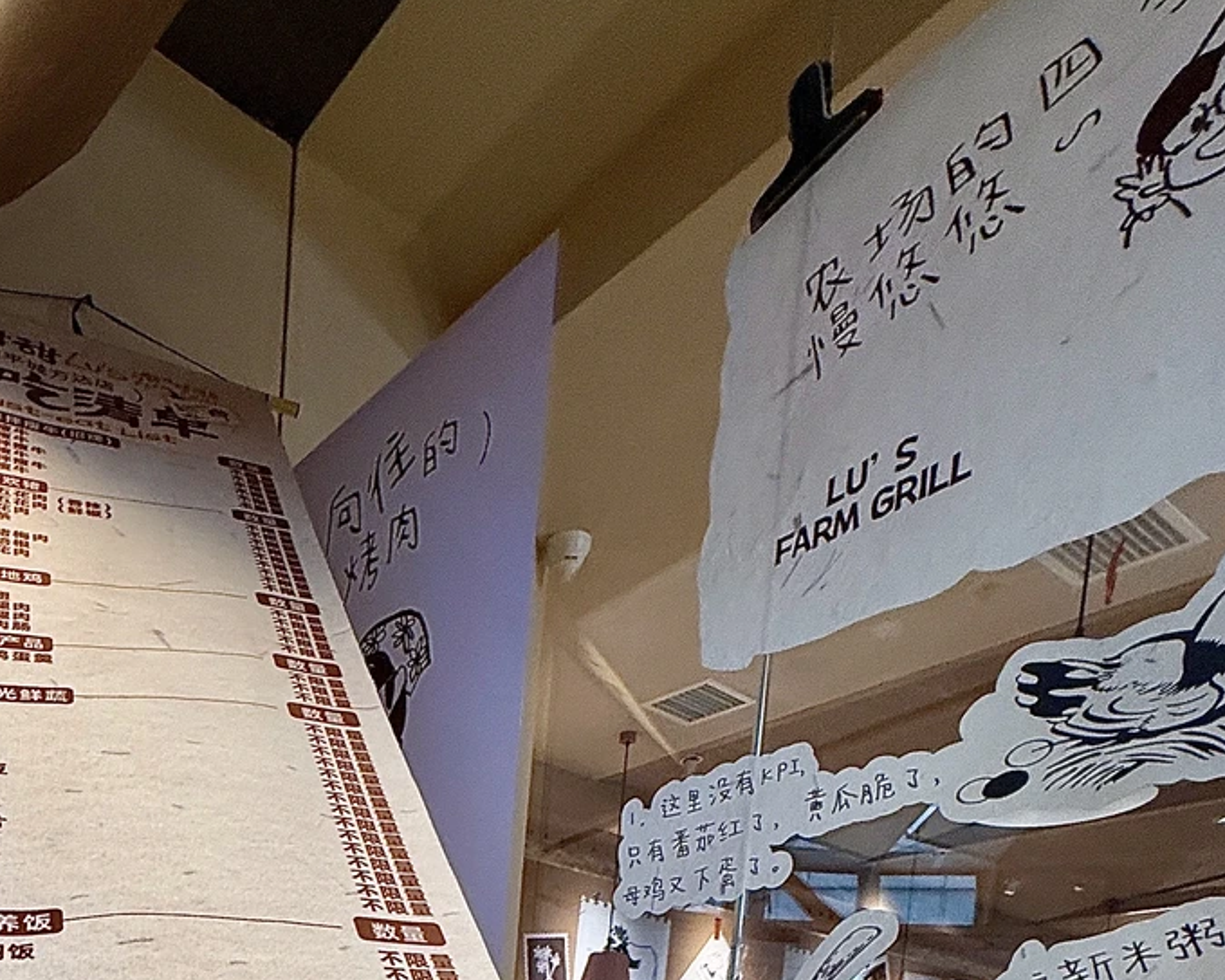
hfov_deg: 56.6
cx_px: 269
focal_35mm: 29
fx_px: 1051
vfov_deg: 35.5
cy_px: 1251
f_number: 2.2
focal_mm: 2.22
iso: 125
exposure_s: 1/100
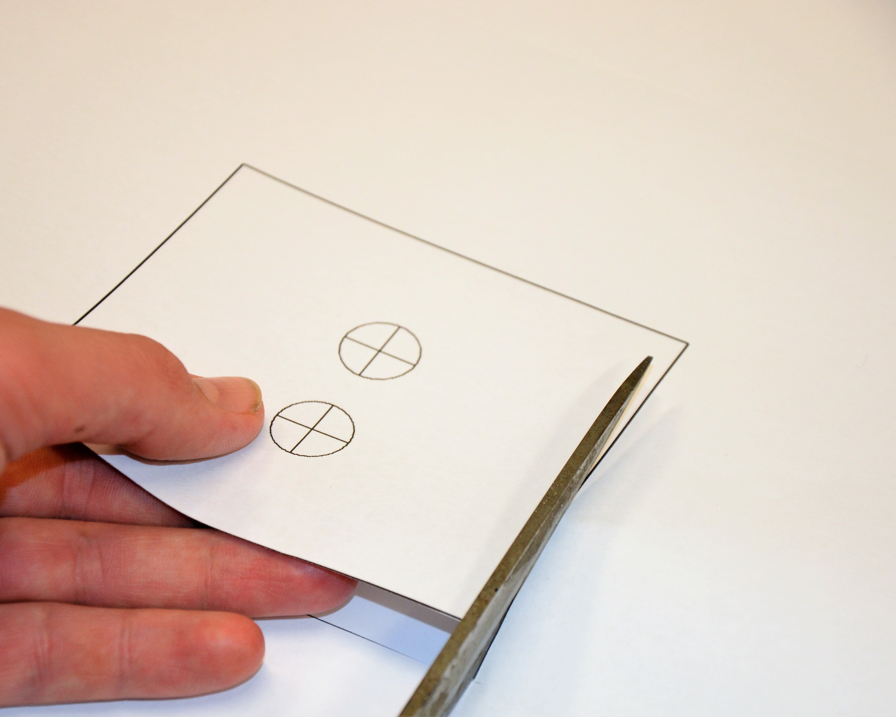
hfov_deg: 15.1
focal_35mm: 128
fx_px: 3383
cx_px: 387
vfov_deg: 12.1
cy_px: 358
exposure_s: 1/80
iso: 1000
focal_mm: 75
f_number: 5.3
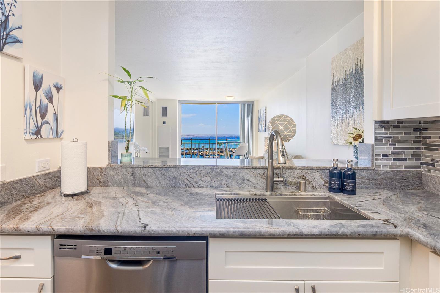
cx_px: 220
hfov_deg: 90.0
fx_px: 220
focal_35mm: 18
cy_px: 146
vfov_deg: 67.4
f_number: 8
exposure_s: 1/500
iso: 200
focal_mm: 12
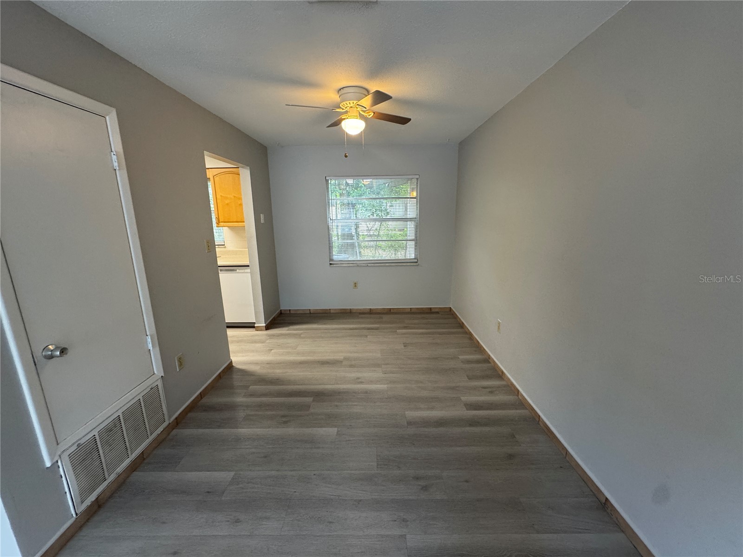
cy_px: 278
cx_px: 372
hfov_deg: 102.1
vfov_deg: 85.7
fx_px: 300
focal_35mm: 14
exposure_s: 1/60
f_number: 2.2
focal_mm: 2.22
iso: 200
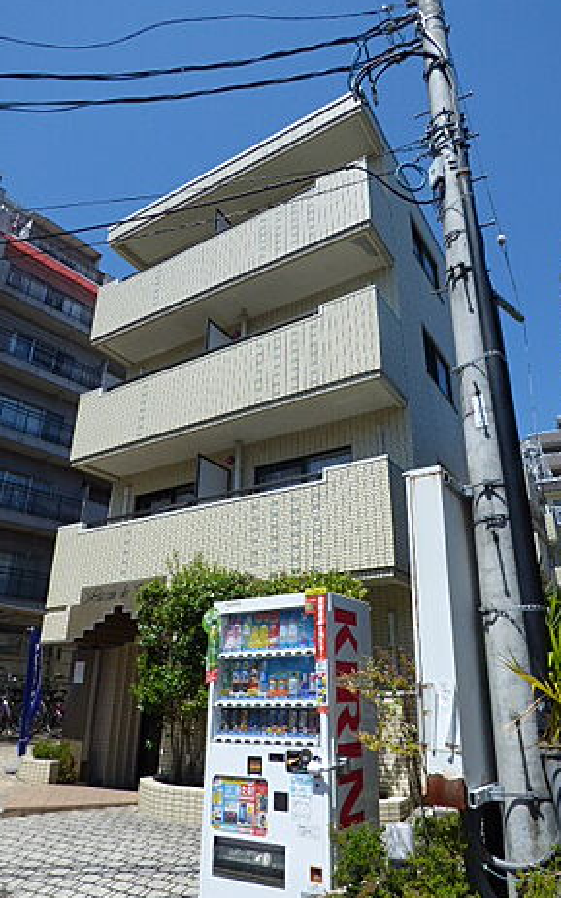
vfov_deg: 79.7
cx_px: 303
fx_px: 539
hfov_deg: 55.0
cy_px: 456
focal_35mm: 22
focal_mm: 3.58
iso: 100
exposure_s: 1/800
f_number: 4
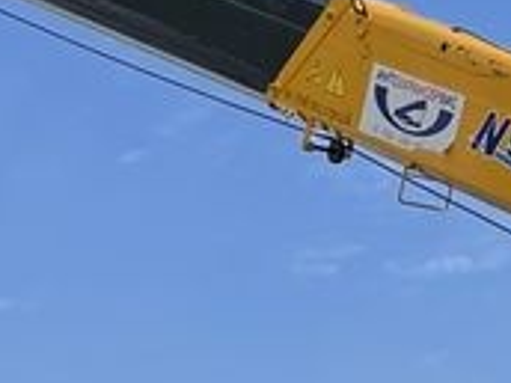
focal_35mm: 193
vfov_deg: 7.4
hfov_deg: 10.0
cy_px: 772
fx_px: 2849
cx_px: 734
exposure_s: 1/2212
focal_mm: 4.2
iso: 50
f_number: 1.6
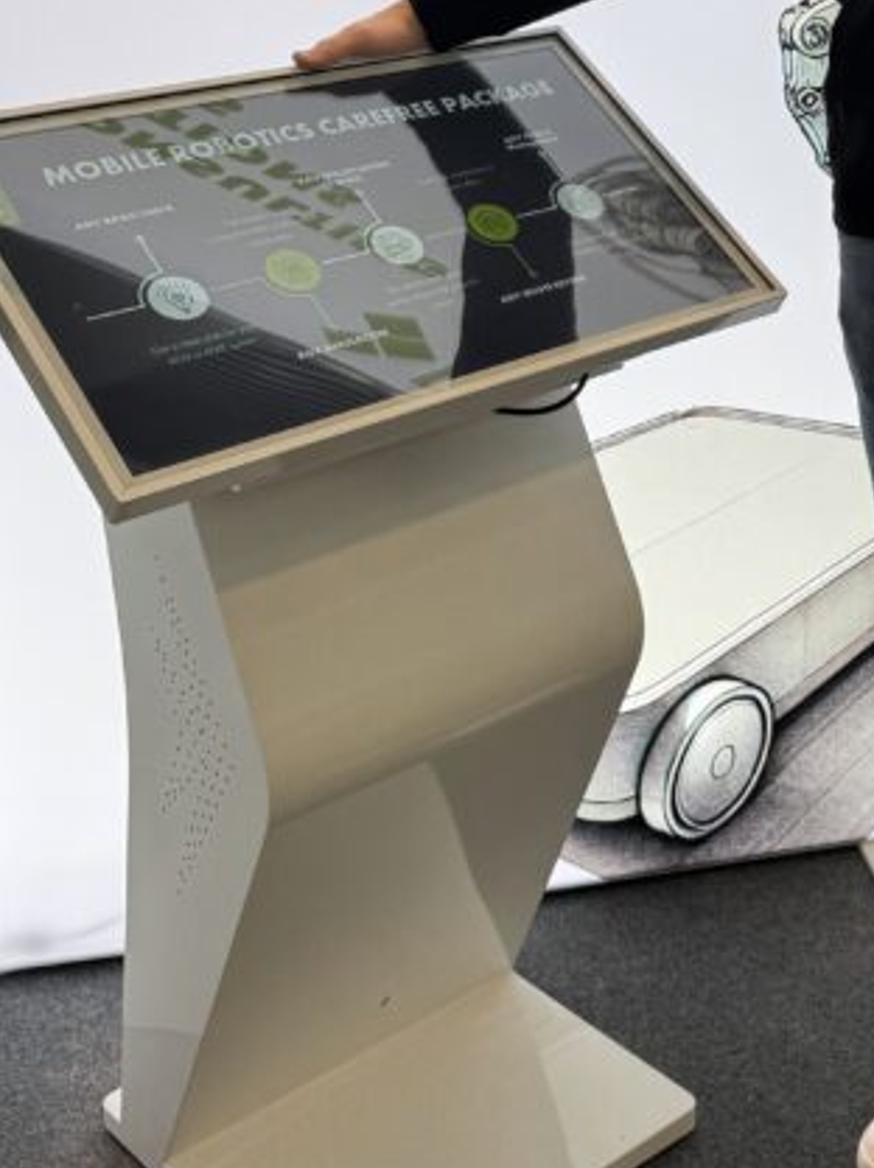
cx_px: 759
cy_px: 34
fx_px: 1989
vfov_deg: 30.7
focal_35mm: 59
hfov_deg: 24.2
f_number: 1.78
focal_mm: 6.76
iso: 64
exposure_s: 1/185
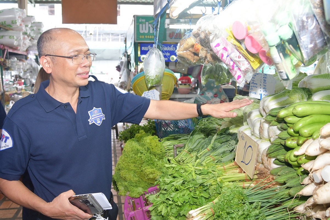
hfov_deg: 53.1
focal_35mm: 36
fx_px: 330
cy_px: 110
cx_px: 165
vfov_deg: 36.9
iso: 400
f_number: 4
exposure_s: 1/60
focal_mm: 24
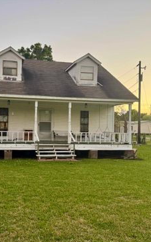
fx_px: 230
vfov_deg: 55.3
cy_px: 124
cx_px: 46
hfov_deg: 35.8
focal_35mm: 35
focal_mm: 6.76
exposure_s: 1/120
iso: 160
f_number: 1.78
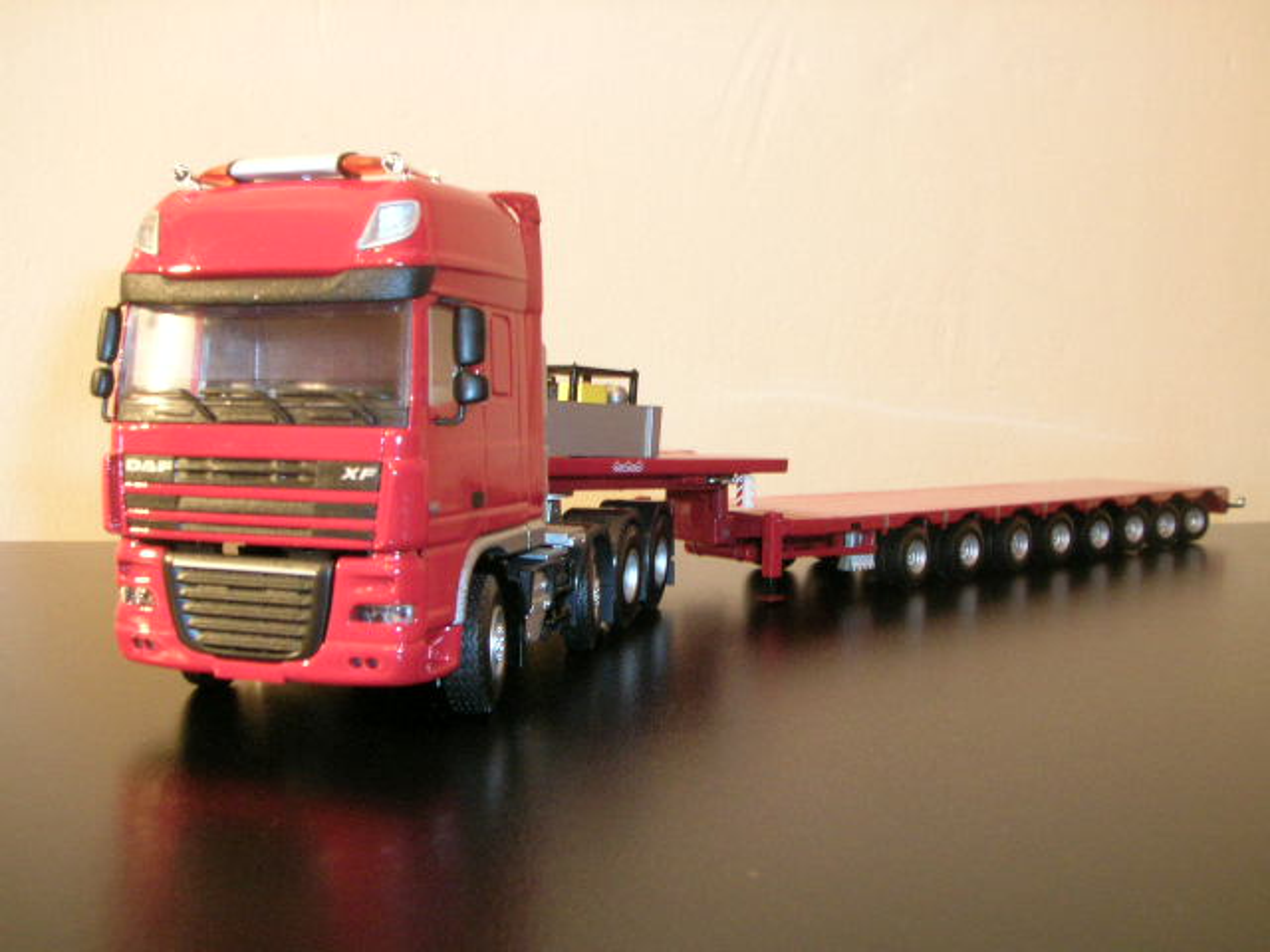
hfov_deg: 52.6
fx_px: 1284
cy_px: 476
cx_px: 635
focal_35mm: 35
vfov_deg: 40.7
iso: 200
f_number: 4.8
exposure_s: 1/2
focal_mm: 5.4
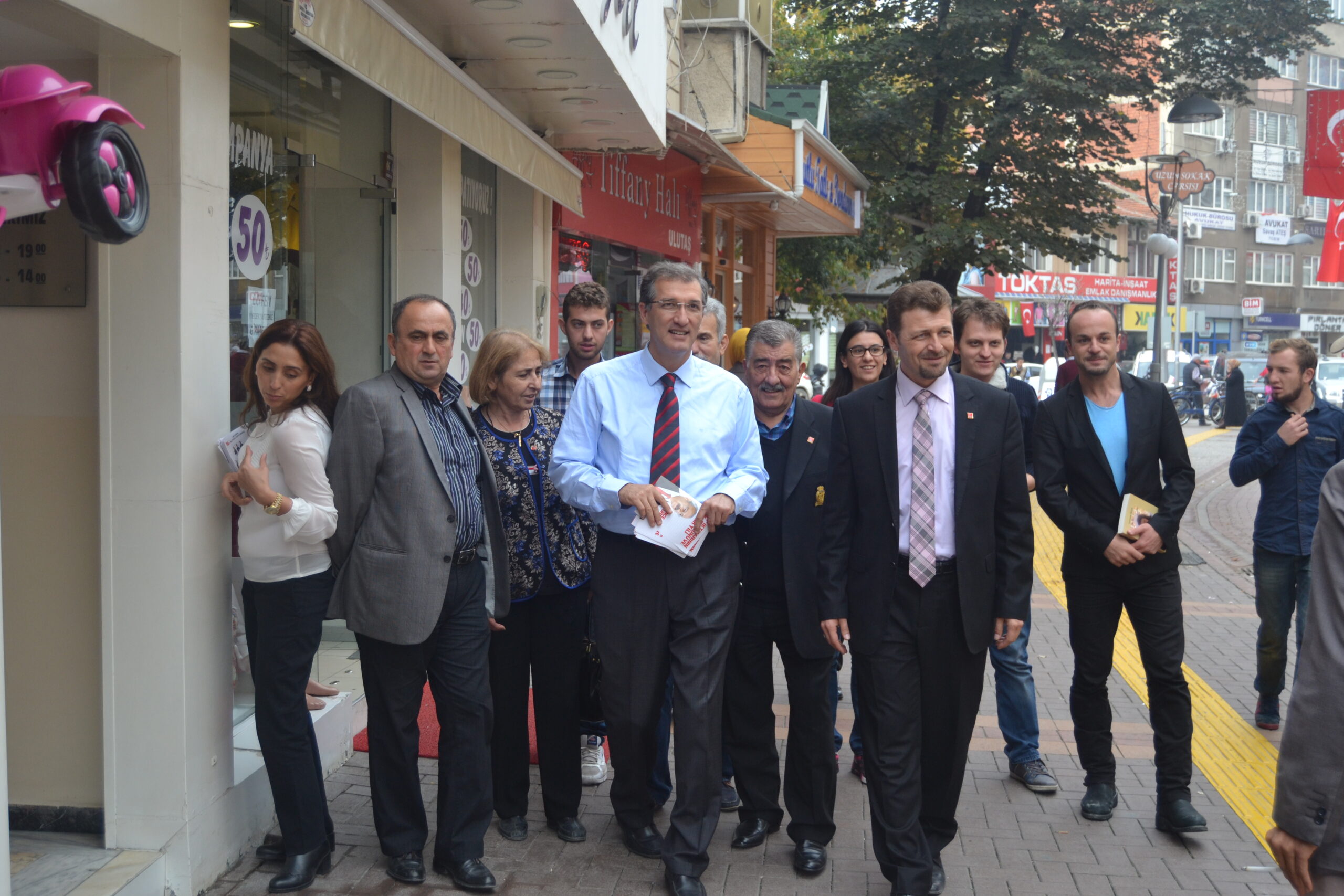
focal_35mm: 39
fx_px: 1456
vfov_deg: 34.2
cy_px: 448
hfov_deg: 49.6
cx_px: 672
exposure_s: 1/500
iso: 400
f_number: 4
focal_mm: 26
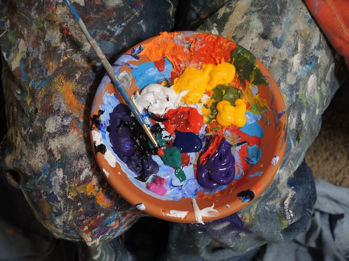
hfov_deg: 18.7
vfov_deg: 14.1
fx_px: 1059
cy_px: 130
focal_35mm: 105
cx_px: 174
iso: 720
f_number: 3.5
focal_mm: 22.1
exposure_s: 1/15
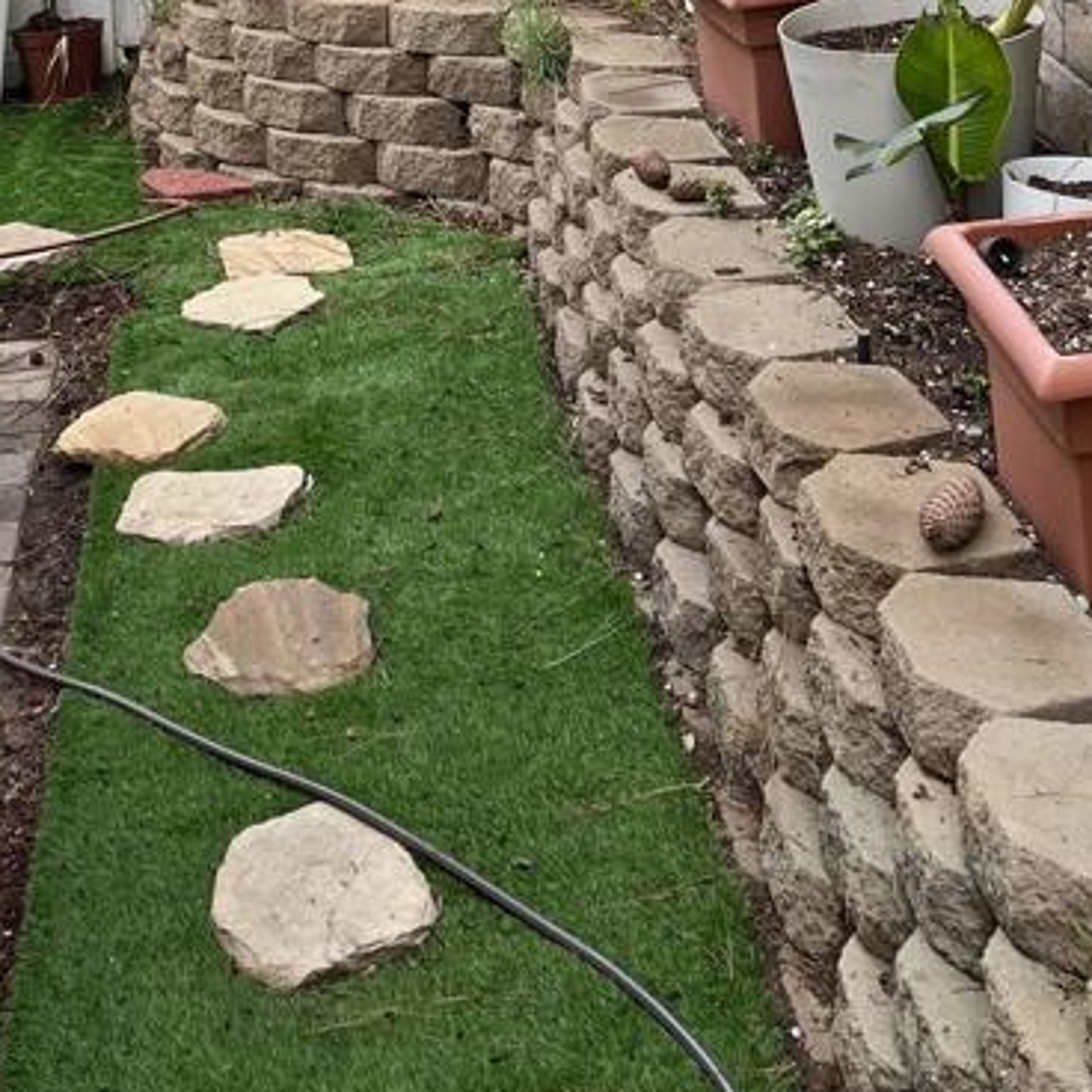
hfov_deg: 26.8
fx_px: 2284
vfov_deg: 24.8
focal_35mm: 64
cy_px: -145
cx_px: 442
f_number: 1.6
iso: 50
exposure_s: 1/223
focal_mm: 5.1
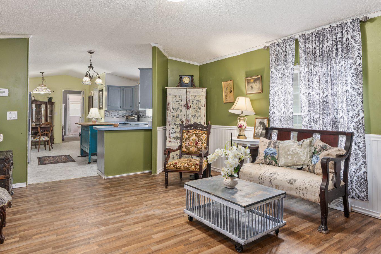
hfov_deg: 73.5
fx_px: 254
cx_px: 212
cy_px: 110
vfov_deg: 53.0
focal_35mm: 24
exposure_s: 1
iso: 320
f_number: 7.1
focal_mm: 16
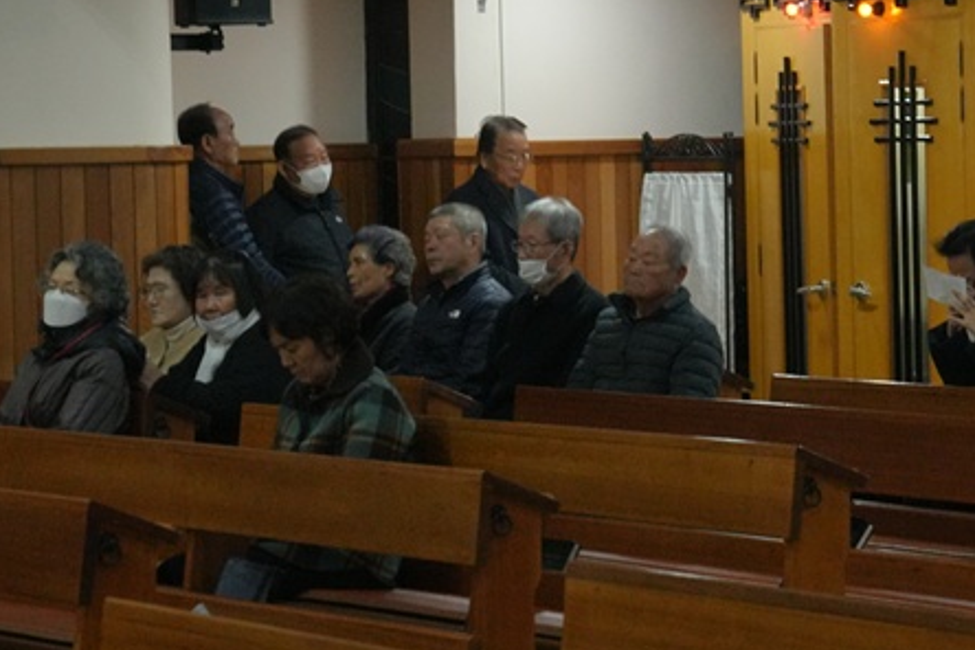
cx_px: 659
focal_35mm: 160
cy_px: 221
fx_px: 4333
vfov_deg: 8.6
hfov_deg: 12.8
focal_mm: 62
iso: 4000
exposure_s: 1/80
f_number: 9
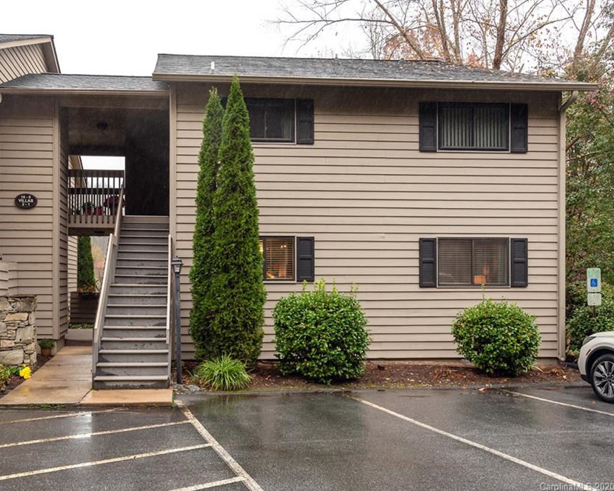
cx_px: 241
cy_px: 240
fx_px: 527
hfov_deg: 59.9
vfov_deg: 50.0
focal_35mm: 29
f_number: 7.1
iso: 320
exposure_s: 1/125
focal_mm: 25
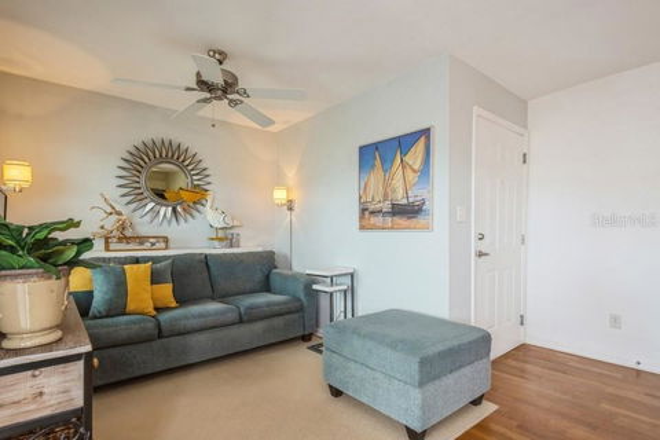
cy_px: 220
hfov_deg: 90.0
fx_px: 330
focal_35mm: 18
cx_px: 330
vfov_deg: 67.4
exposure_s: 1/25
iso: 250
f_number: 8
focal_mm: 12
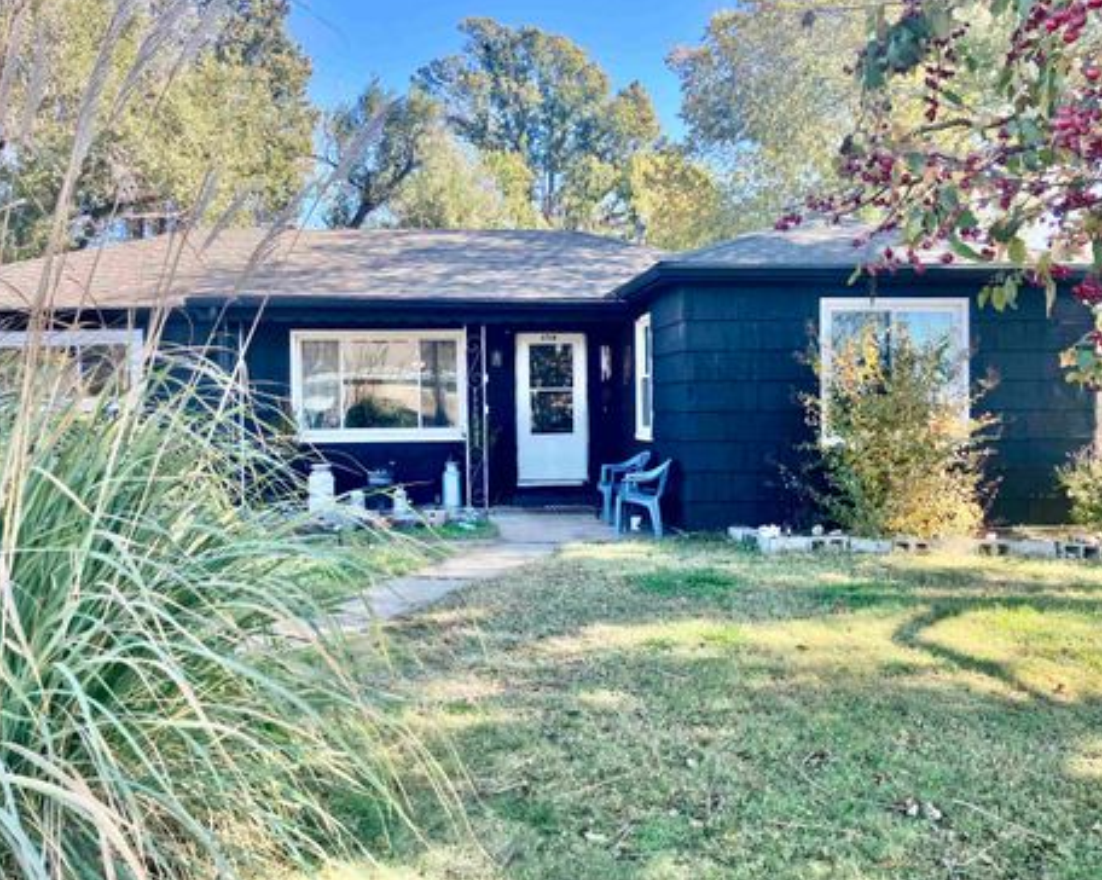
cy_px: 432
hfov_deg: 58.8
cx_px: 529
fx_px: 978
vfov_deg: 48.4
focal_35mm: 30
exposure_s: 1/217
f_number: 1.8
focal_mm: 3.99
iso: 25
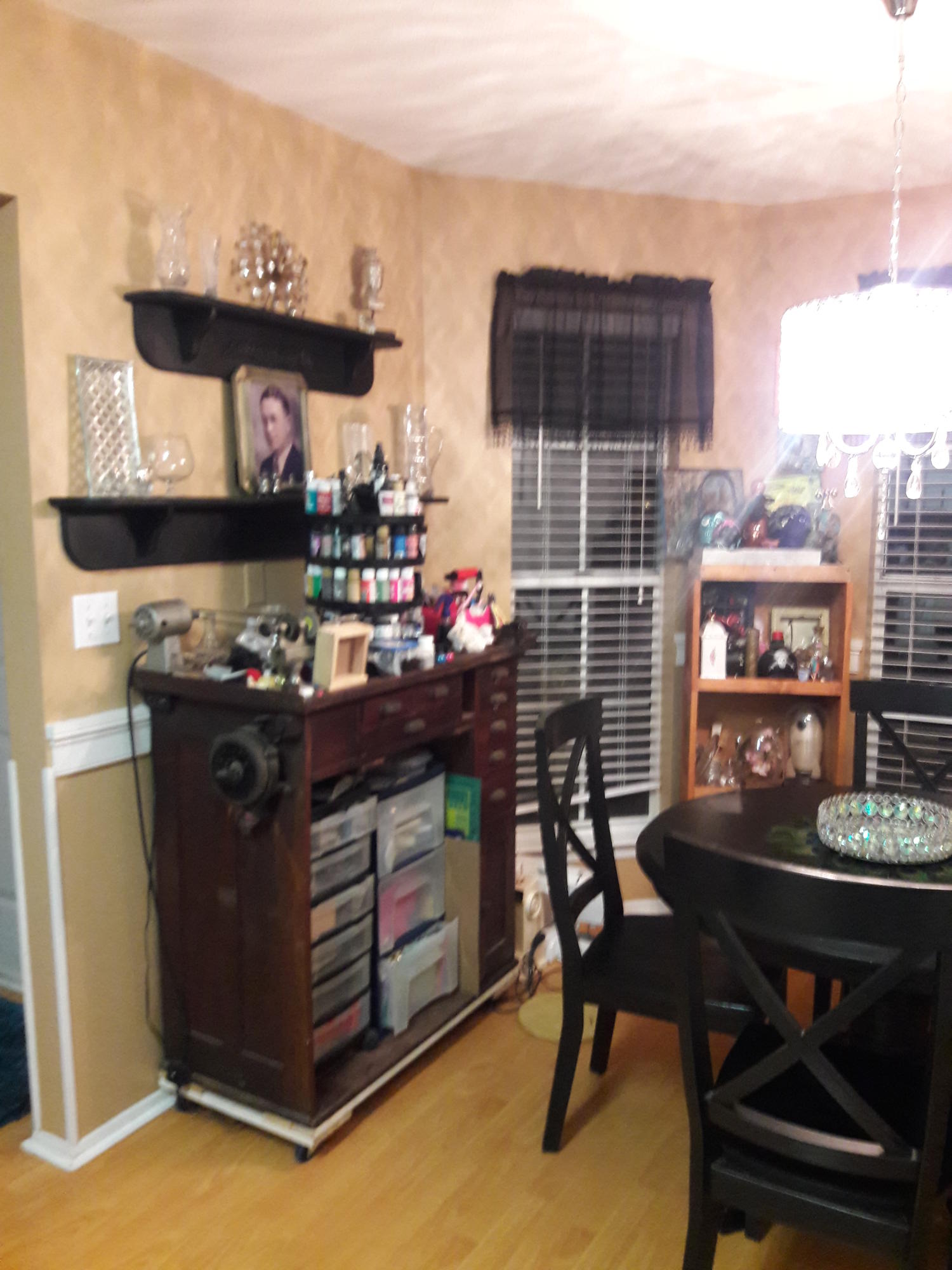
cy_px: 635
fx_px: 1027
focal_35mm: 28
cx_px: 476
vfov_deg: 63.4
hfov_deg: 49.7
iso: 250
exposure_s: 1/17
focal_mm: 3.7
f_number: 1.9
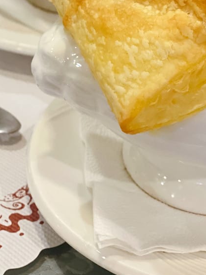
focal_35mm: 124
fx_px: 984
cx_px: 182
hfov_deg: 11.9
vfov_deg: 15.5
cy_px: -13
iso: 250
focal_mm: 6
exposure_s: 1/40
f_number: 2
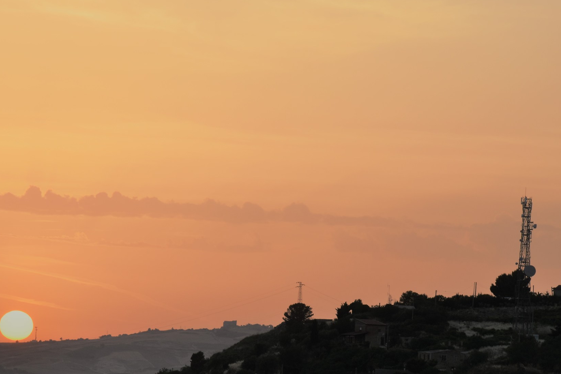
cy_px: 254
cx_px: 177
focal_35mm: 230
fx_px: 3580
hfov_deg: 9.0
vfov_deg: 6.0
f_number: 10
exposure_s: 1/100
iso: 100
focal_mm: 105
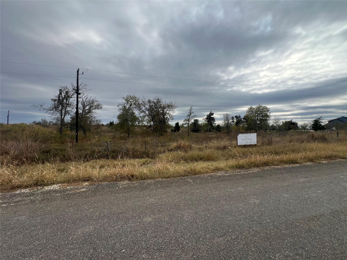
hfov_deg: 106.2
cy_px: 130
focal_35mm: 13
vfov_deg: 89.9
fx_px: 130
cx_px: 174
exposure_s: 1/1410
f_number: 1.8
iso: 32
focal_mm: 1.57
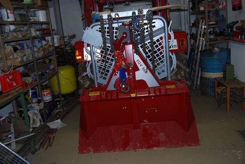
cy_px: 82
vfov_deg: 38.5
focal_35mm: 34
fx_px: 235
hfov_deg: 55.0
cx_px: 122
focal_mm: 23
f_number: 3.8
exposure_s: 1/60
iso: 200
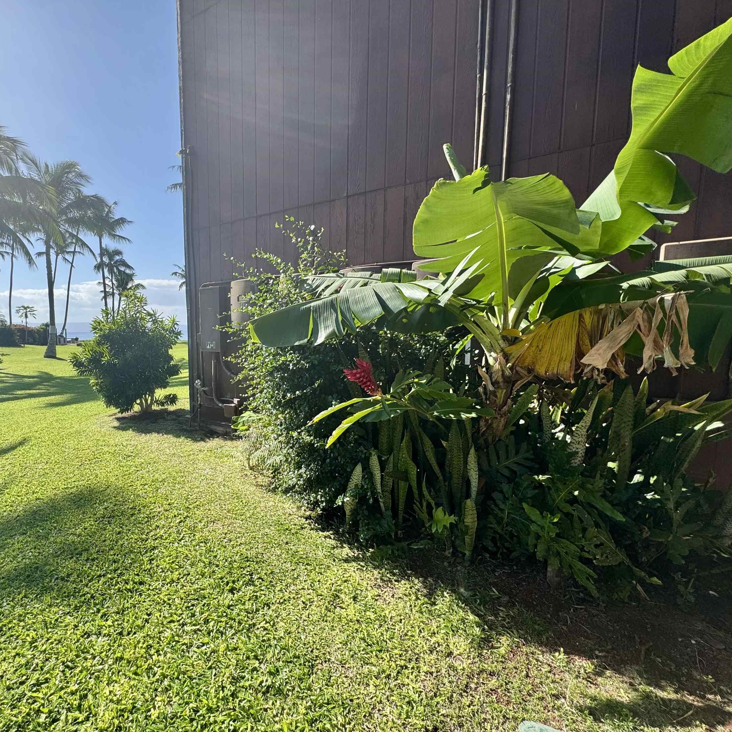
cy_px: 374
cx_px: 260
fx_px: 407
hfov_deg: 81.8
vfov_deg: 84.0
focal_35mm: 17
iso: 50
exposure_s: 1/1020
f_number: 2.2
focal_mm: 2.22
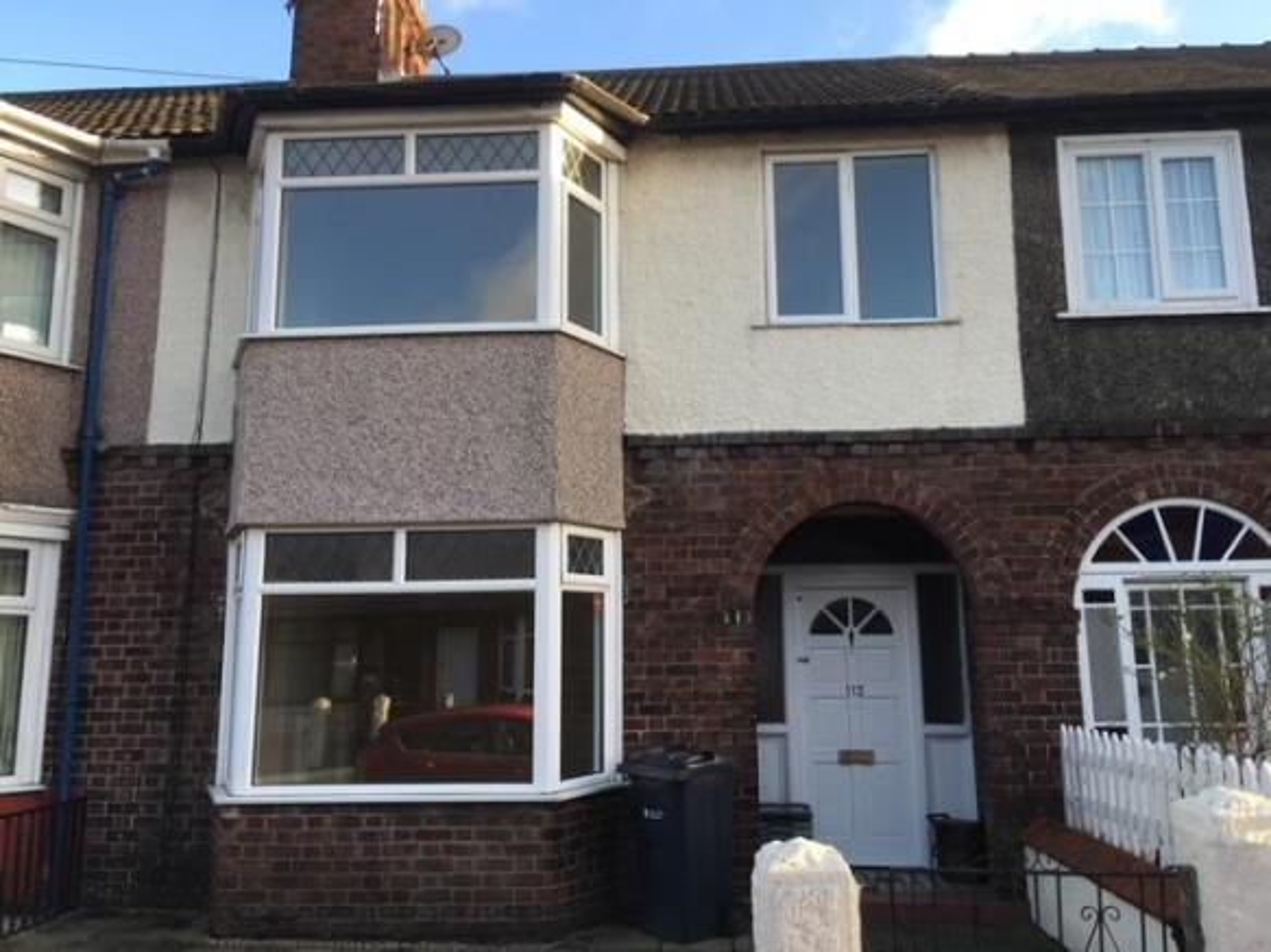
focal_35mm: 29
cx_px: 636
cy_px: 476
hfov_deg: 61.7
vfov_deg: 48.2
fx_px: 1065
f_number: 2.2
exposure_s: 1/181
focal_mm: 4.15
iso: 25
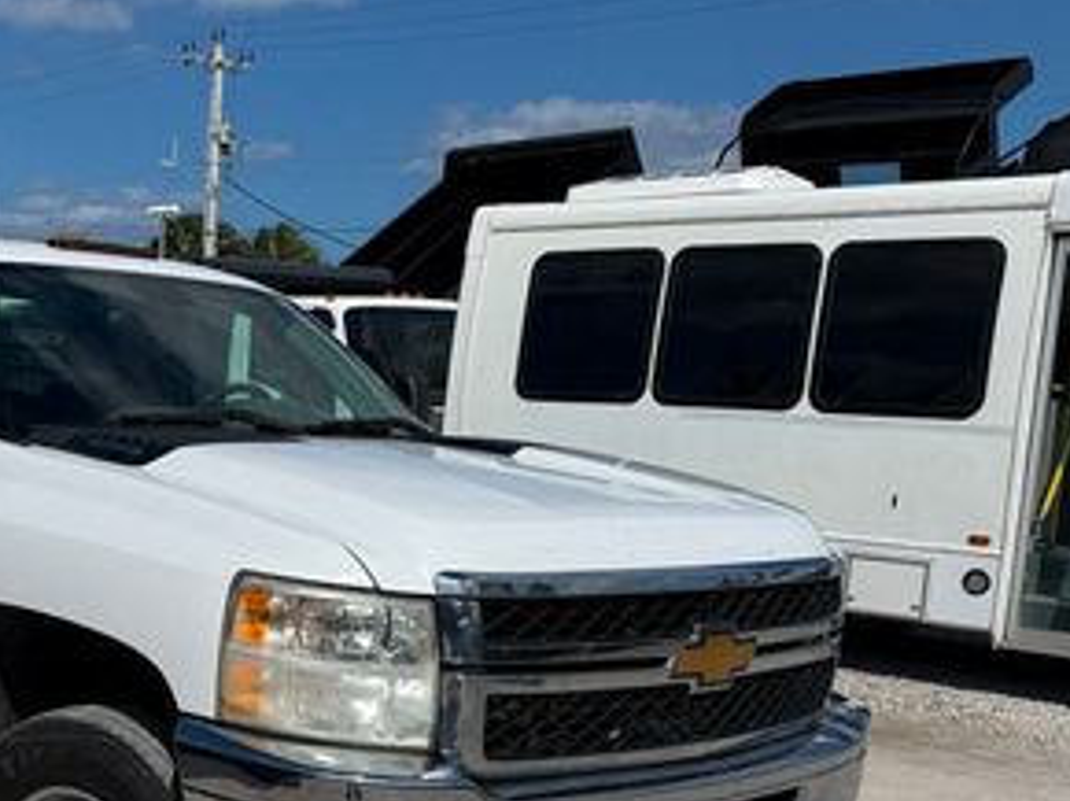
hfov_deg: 34.2
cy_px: 631
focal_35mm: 53
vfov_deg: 27.0
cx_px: 103
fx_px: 1637
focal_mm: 6.76
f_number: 1.78
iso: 80
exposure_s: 1/14286
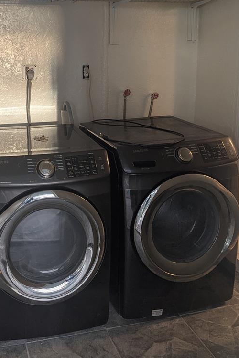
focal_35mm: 40
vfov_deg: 47.1
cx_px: 38
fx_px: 398
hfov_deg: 32.2
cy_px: 102
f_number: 1.85
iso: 175
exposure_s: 1/59.5
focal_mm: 6.81
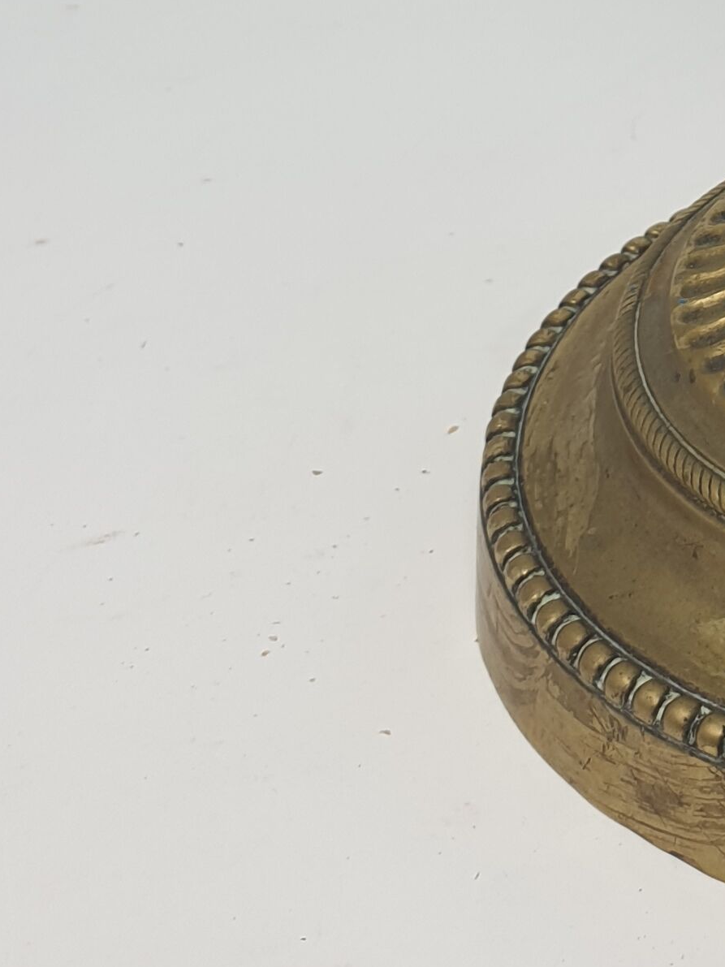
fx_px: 2458
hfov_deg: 15.5
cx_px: 1093
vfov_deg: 20.2
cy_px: -334
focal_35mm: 88
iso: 50
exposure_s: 1/100
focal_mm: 4.3
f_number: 2.4
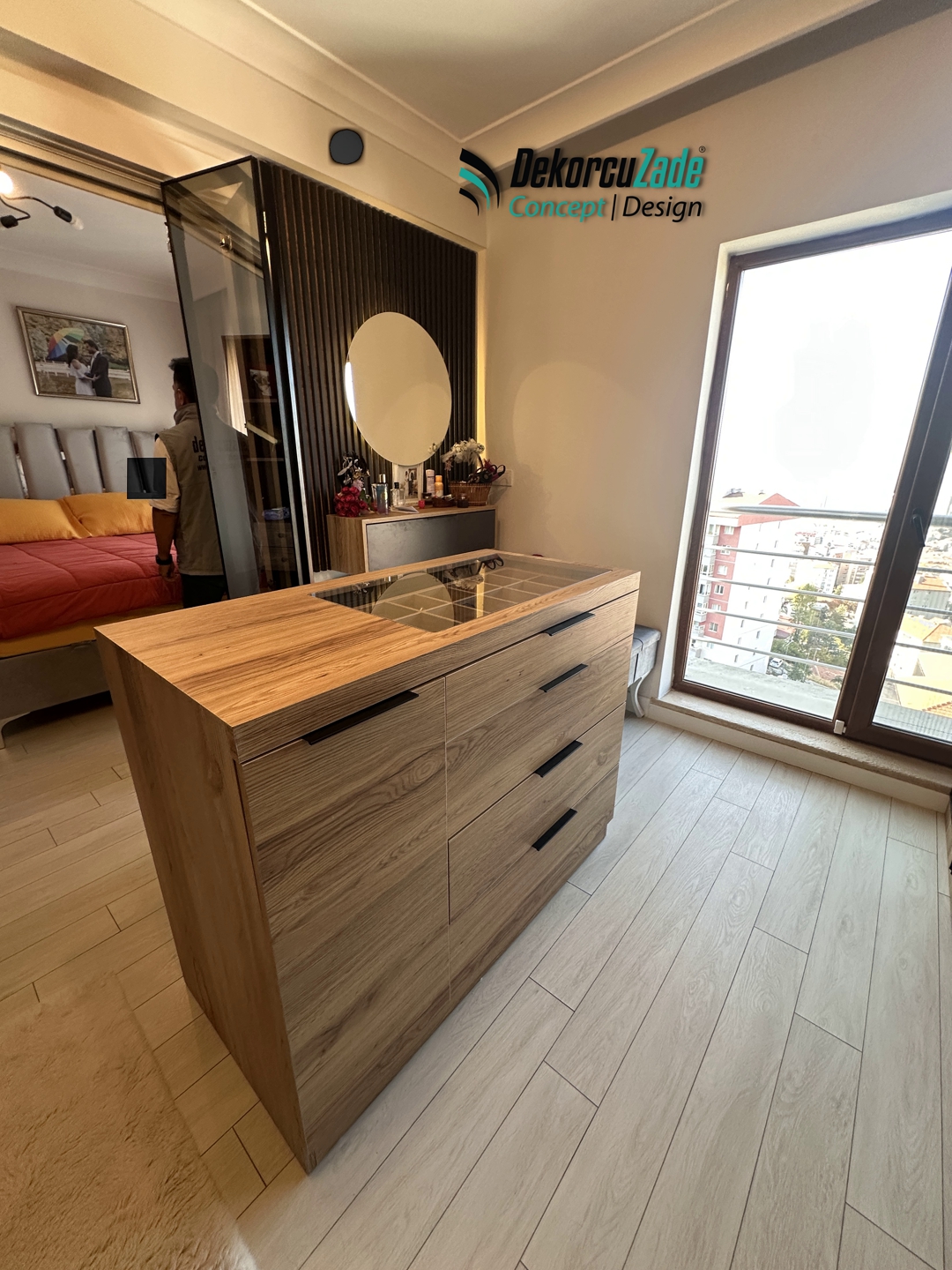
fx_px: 513
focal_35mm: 14
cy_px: 635
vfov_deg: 102.1
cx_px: 476
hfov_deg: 85.7
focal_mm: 2.22
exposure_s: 1/99
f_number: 2.2
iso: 160
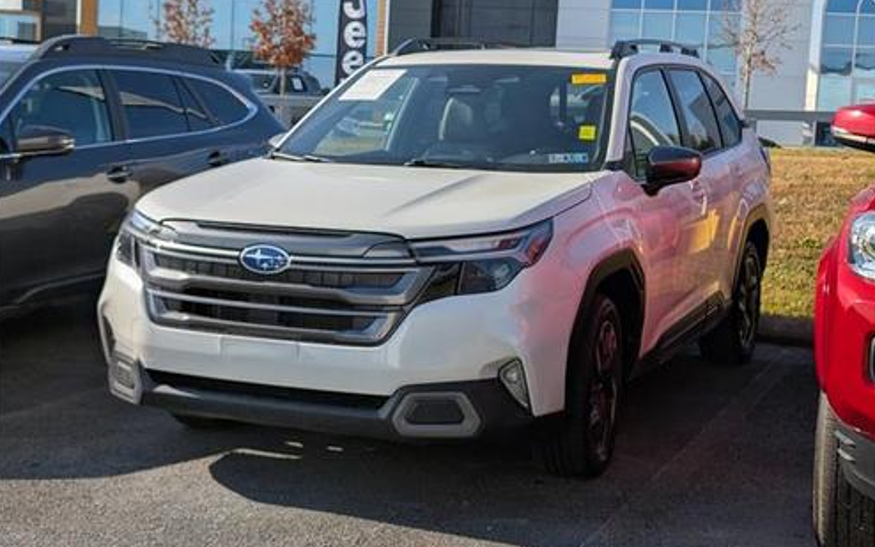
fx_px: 1264
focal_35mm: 53
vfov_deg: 24.4
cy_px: 243
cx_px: 438
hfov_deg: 38.2
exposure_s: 1/1429
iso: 20
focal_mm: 6.9
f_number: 1.68
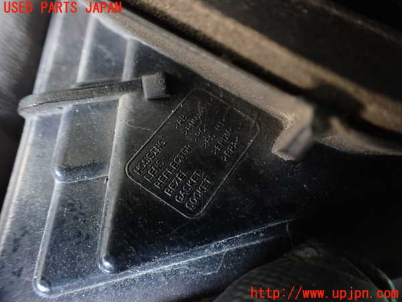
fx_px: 348
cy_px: 151
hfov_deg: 60.0
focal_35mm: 30
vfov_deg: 46.8
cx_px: 201
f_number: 2.3
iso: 800
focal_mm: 5.4
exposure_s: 1/50
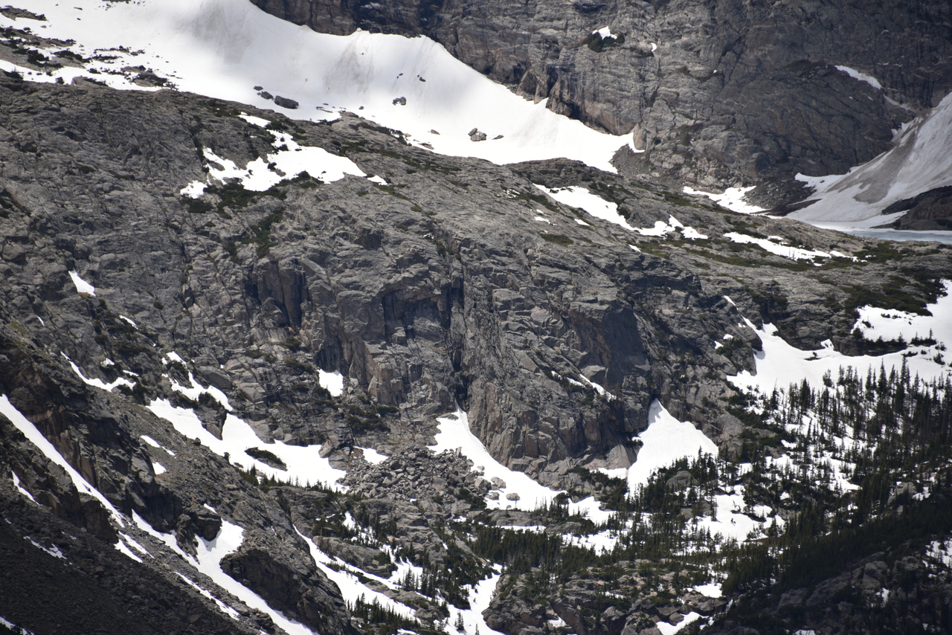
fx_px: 7935
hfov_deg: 6.9
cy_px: 318
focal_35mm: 300
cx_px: 476
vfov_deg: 4.6
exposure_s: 1/640
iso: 100
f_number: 7.1
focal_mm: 300
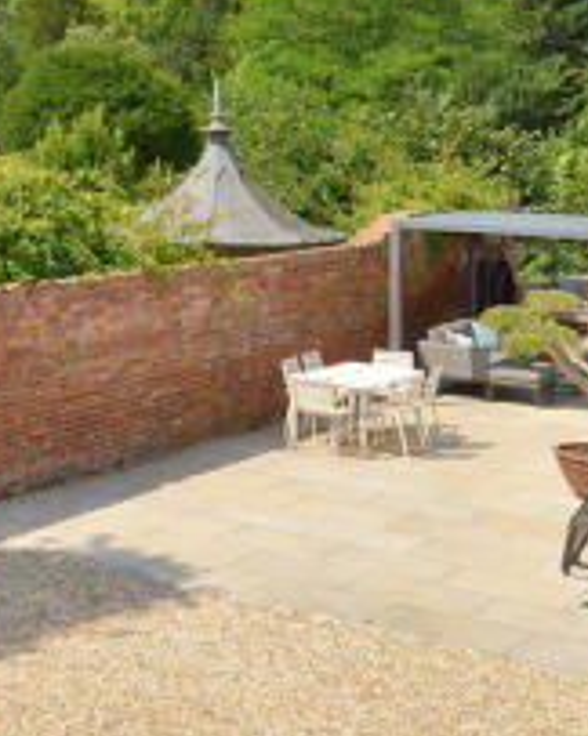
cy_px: 295
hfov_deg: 21.9
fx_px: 1438
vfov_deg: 28.7
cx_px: -58
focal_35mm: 66
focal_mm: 20
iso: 200
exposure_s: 1/320
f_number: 9
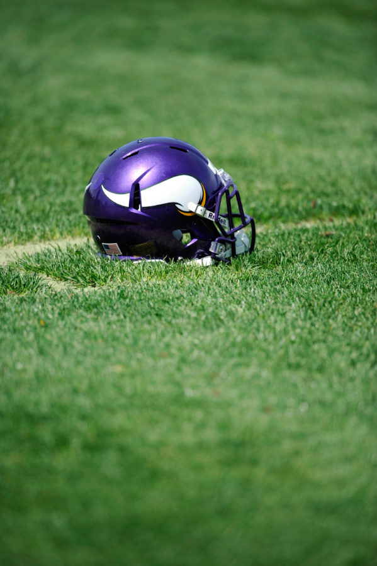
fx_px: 6290
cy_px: 283
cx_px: 188
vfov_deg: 5.2
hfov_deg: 3.4
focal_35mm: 400
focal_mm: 400
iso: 200
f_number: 2.8
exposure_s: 1/3200
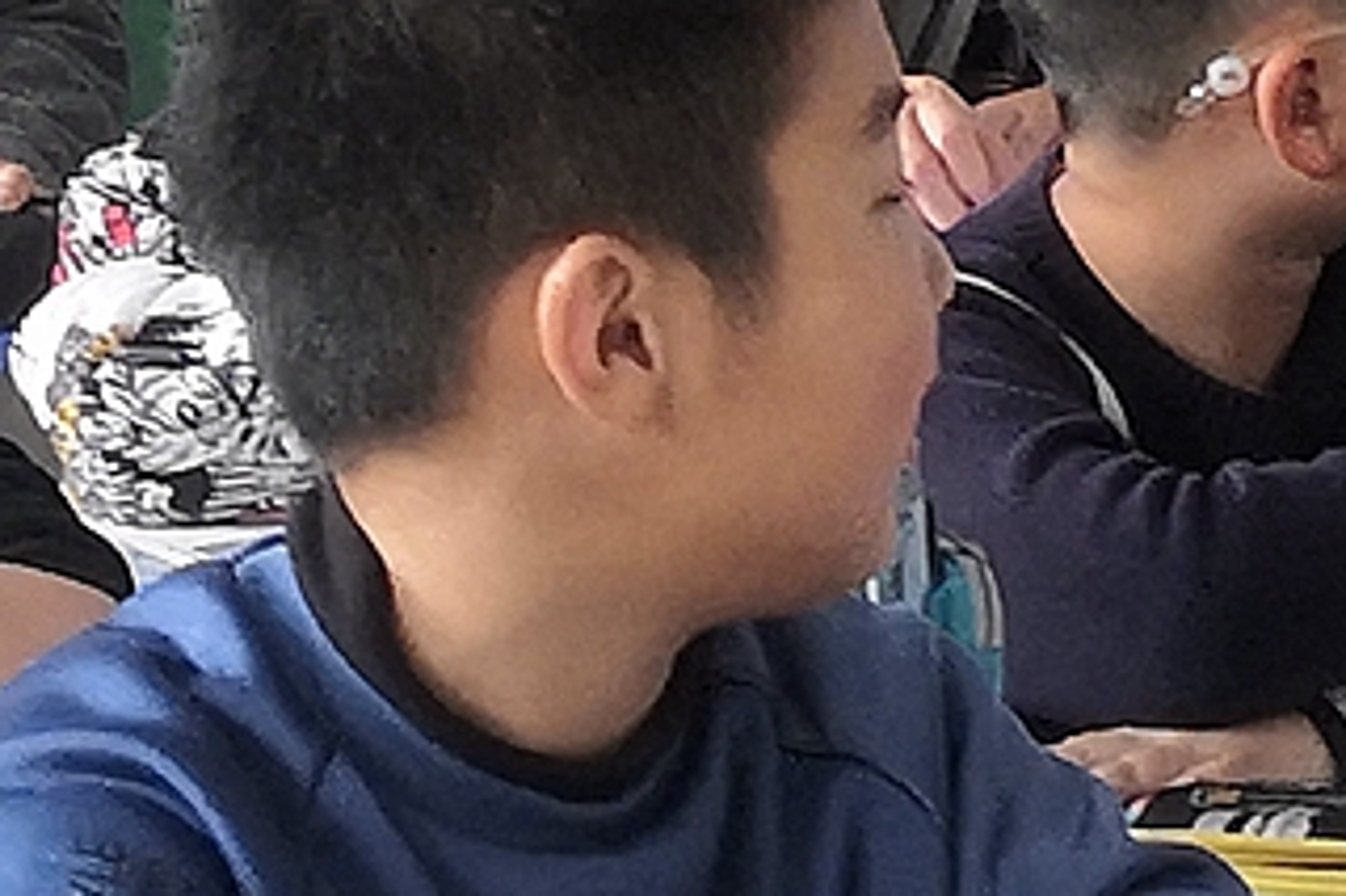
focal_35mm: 273
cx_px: 614
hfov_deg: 7.5
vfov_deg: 5.0
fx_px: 10201
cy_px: -349
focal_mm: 3.81
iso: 100
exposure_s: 1/50
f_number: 2.2
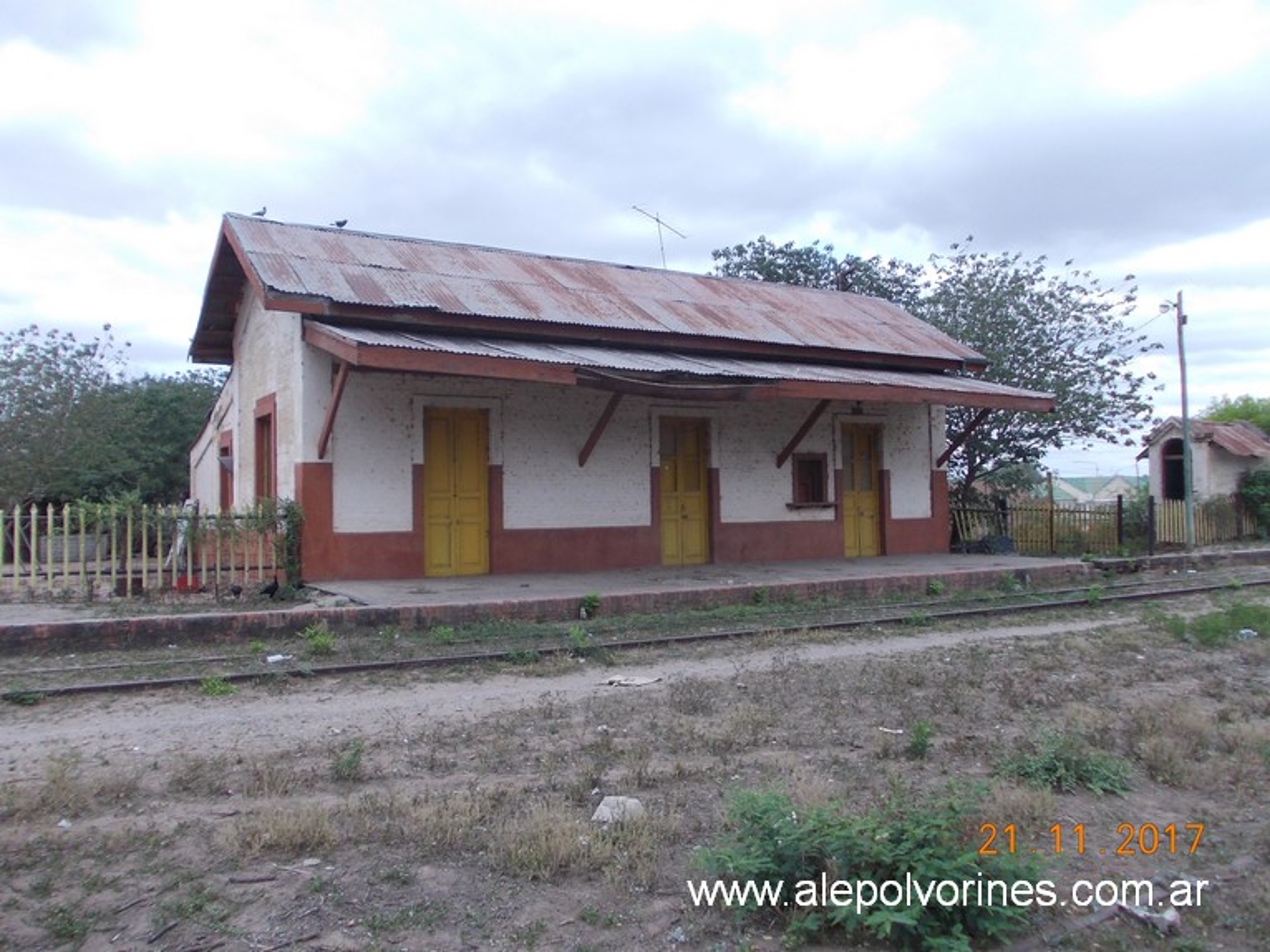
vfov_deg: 49.7
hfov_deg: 63.5
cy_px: 476
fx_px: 1027
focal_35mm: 28
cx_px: 635
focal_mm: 4
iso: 80
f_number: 5.4
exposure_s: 1/200
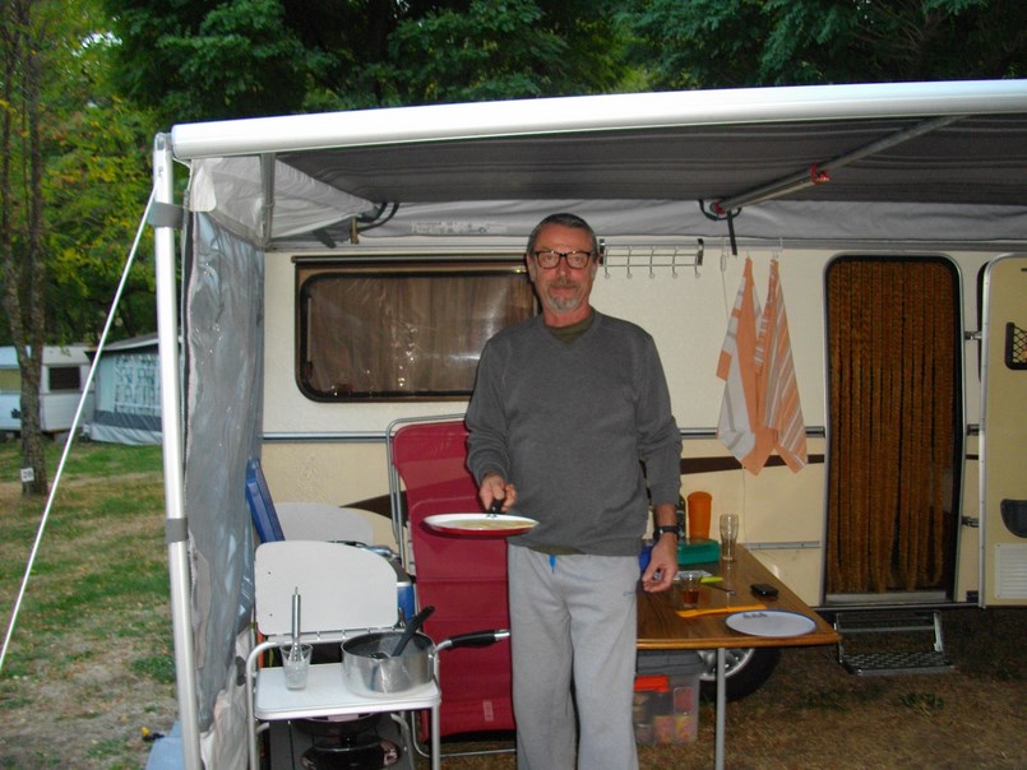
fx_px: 920
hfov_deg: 58.3
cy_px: 385
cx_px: 514
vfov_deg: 45.5
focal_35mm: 31
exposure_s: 1/50
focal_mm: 5.7
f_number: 2.9
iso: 200
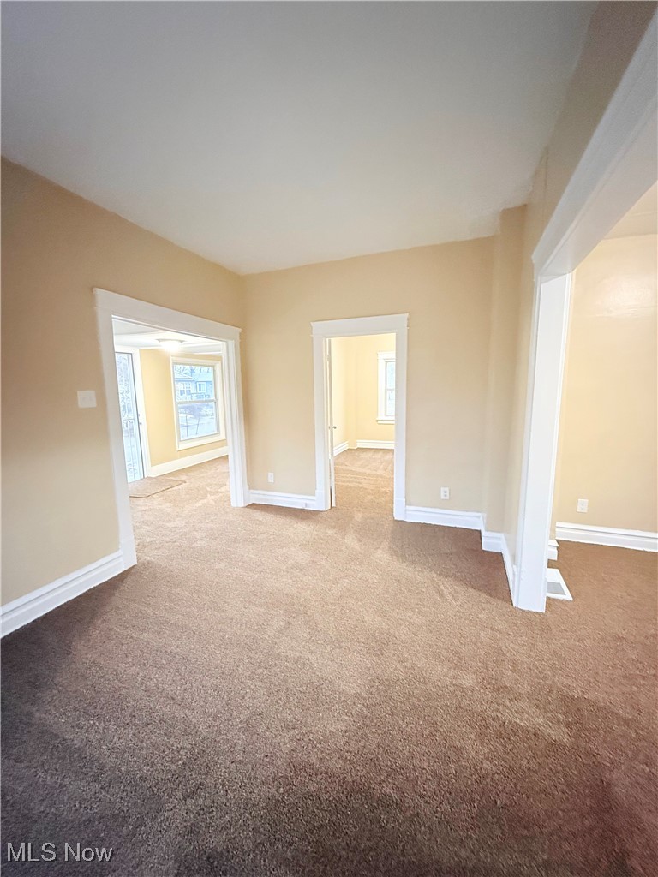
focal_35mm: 14
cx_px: 329
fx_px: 355
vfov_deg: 102.1
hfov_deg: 85.7
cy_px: 438
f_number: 2.2
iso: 1250
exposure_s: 1/60
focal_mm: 2.22
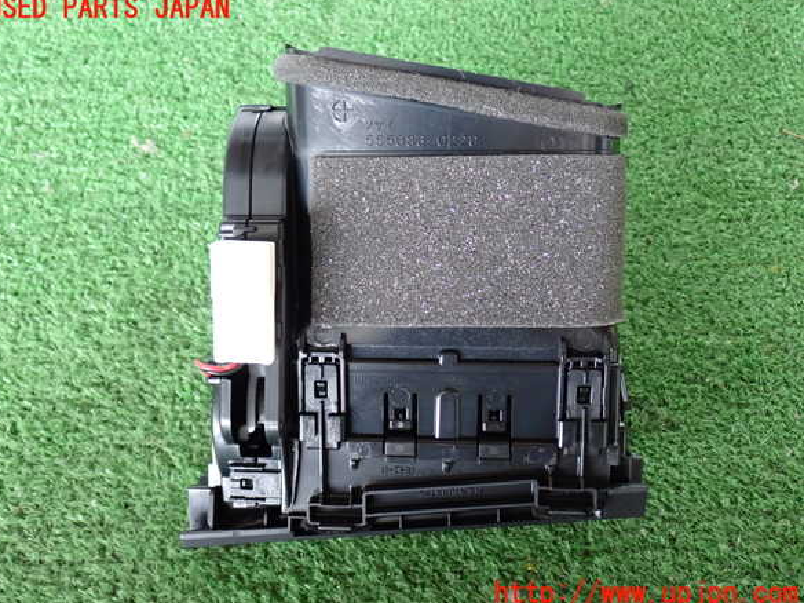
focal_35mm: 37
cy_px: 302
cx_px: 392
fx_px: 859
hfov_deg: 50.1
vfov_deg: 38.7
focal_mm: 6.37
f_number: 2.5
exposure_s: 1/40
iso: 800
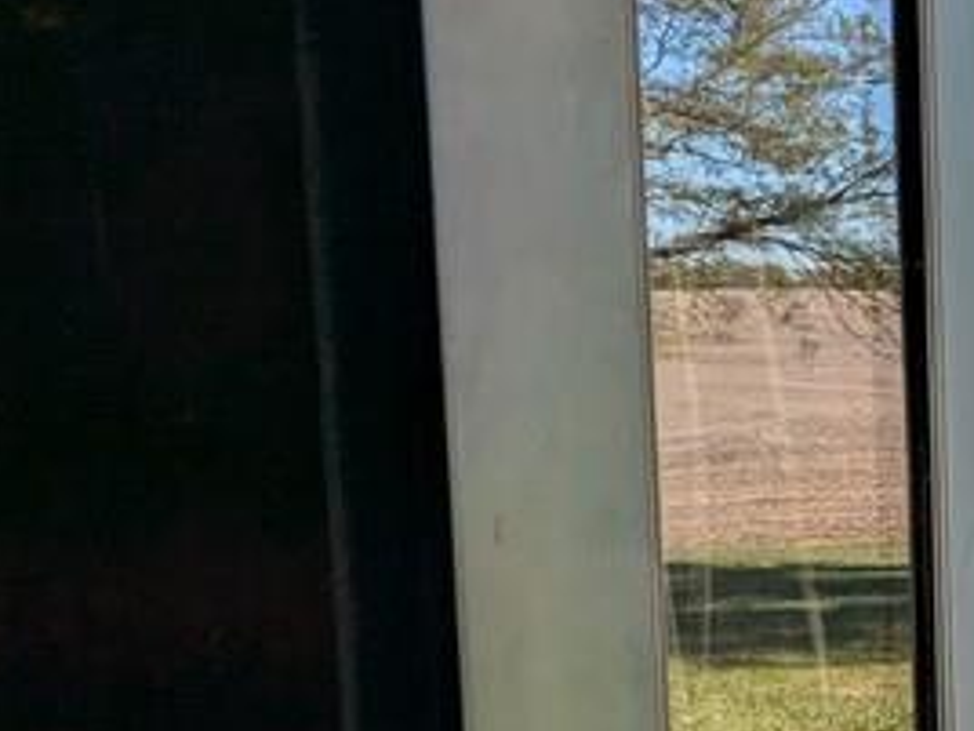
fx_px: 1716
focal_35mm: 61
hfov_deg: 23.0
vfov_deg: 23.9
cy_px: 509
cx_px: 1594
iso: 45
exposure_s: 1/1408
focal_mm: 2.35
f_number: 2.2
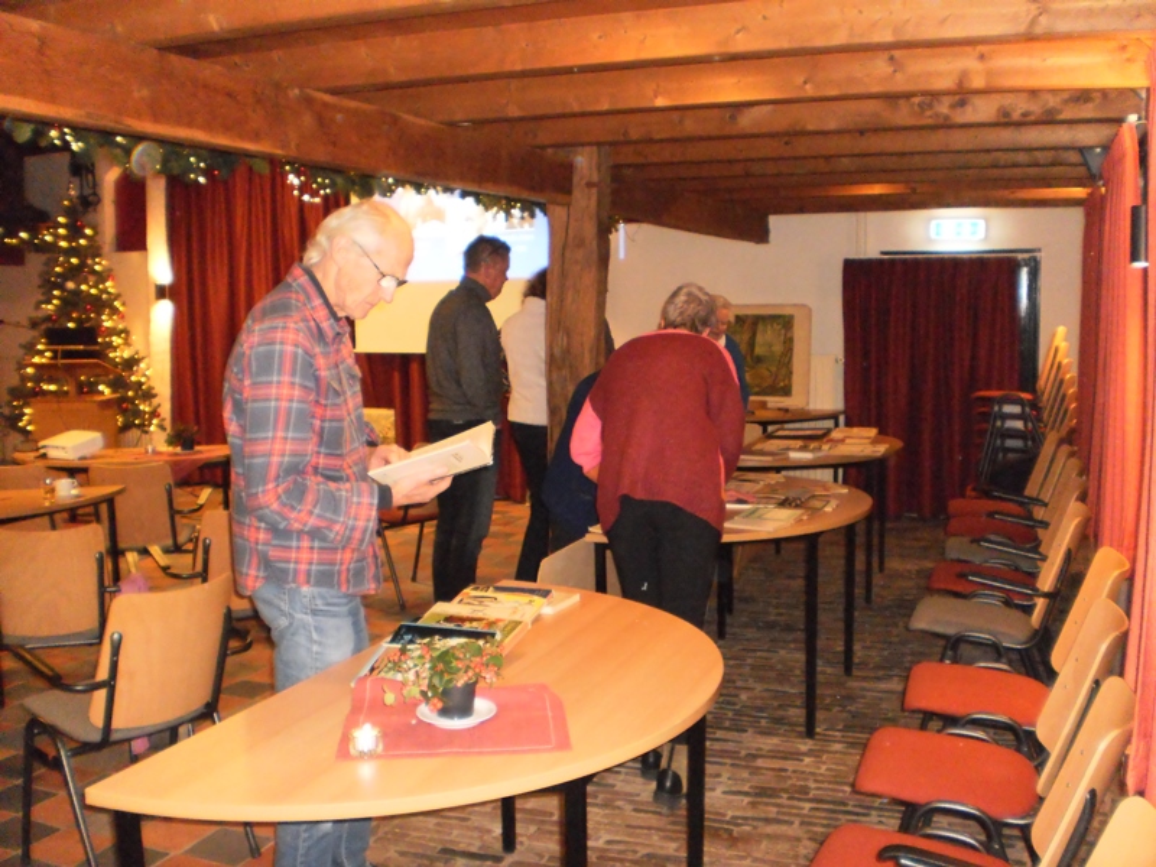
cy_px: 434
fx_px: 1202
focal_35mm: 36
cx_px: 578
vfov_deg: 39.7
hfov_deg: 51.4
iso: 800
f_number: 3.1
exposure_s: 1/30
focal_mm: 6.3
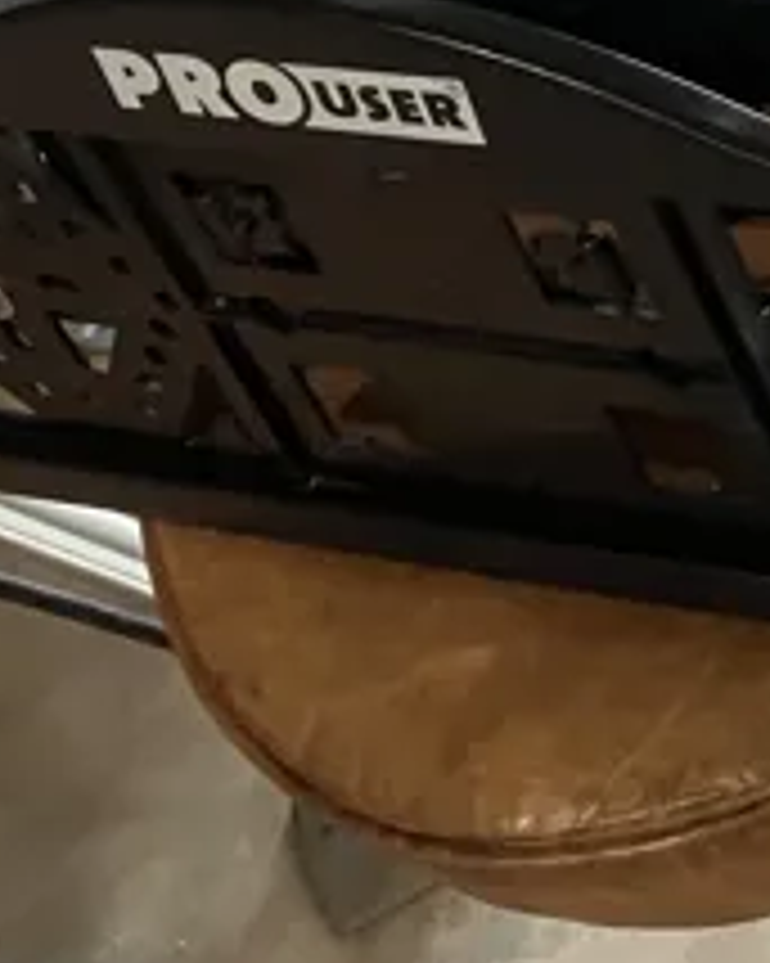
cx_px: 1531
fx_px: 2908
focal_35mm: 102
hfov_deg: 13.1
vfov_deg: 18.4
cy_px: 22
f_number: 1.8
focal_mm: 3.99
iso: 320
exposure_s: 1/33
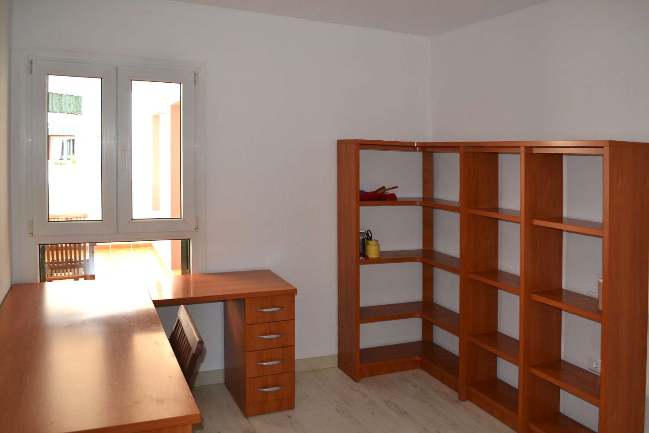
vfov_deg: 47.9
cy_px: 216
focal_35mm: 27
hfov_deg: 67.4
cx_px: 324
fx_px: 487
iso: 640
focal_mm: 18
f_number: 3.5
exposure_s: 1/60
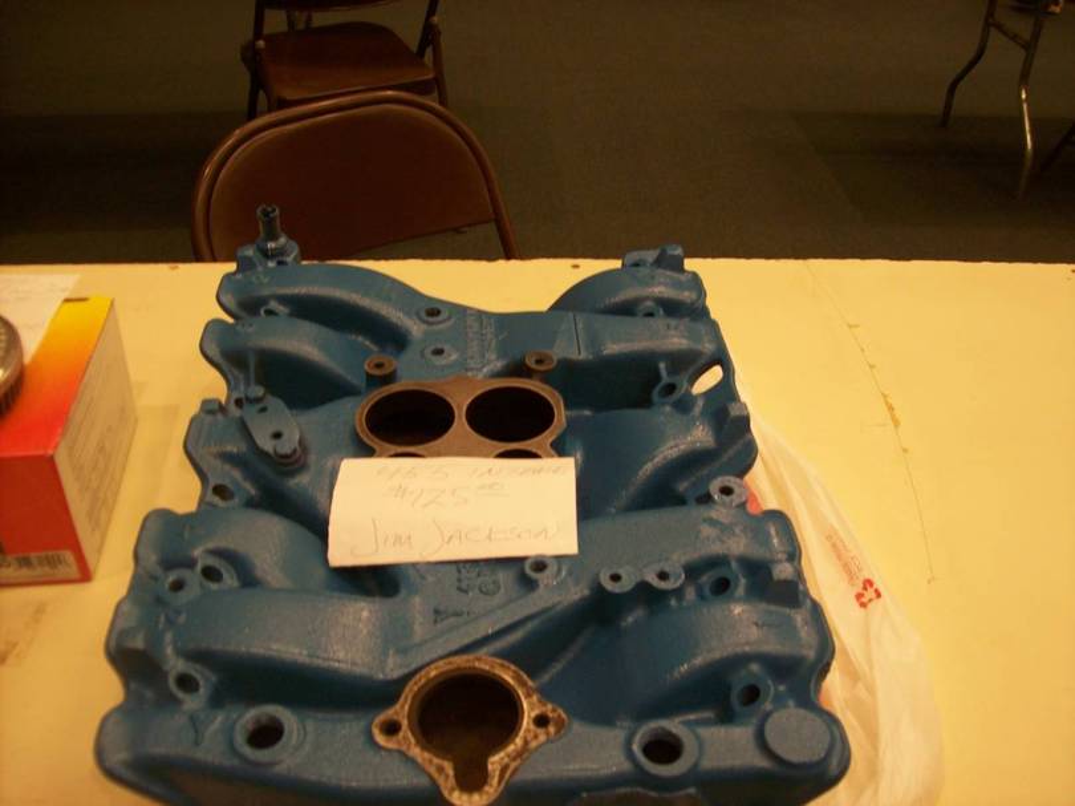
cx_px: 538
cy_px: 403
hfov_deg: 51.4
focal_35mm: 36
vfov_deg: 39.6
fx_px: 1118
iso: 80
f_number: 2.7
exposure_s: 1/38.7
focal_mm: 6
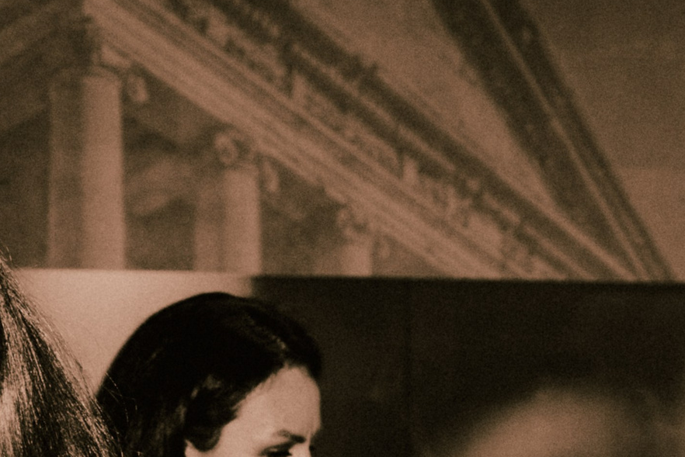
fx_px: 2817
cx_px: 11
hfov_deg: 13.7
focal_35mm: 148
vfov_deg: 9.2
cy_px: 431
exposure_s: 1/50
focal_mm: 51
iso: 1250
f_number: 8
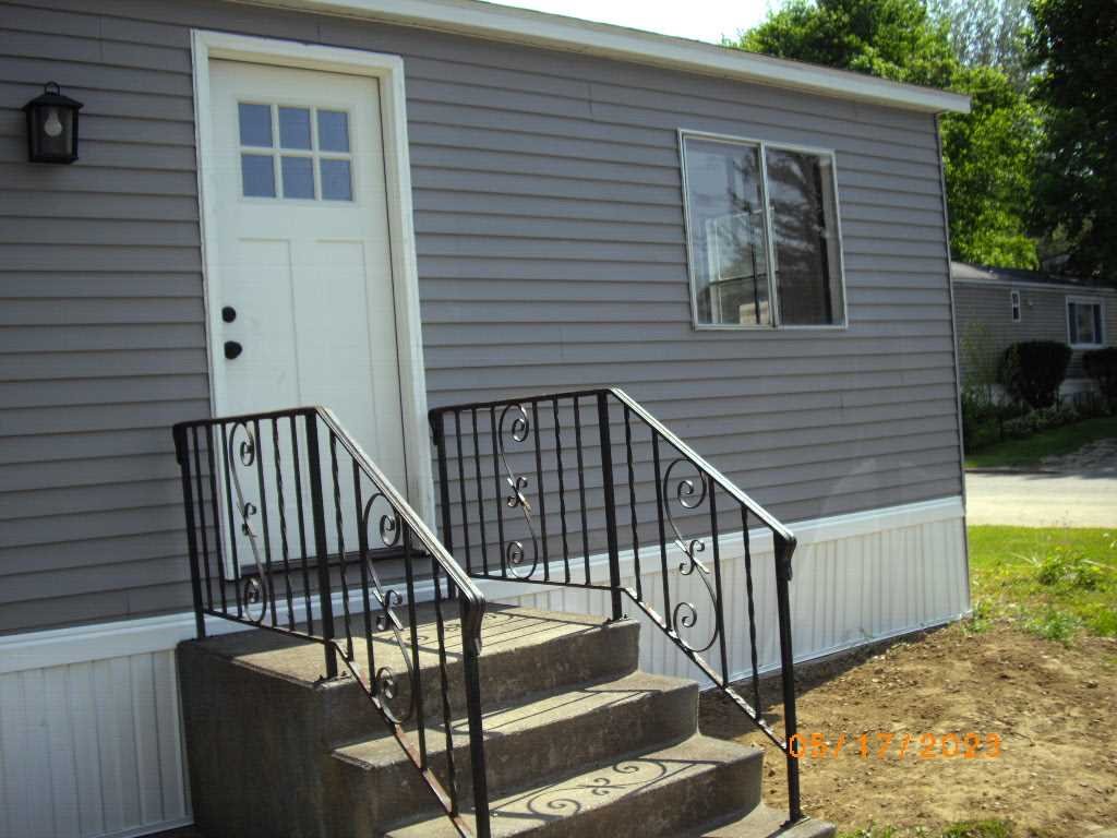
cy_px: 419
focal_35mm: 38
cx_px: 558
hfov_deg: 49.0
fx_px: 1226
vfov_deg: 37.7
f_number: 2.8
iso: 64
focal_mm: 7.9
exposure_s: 1/320
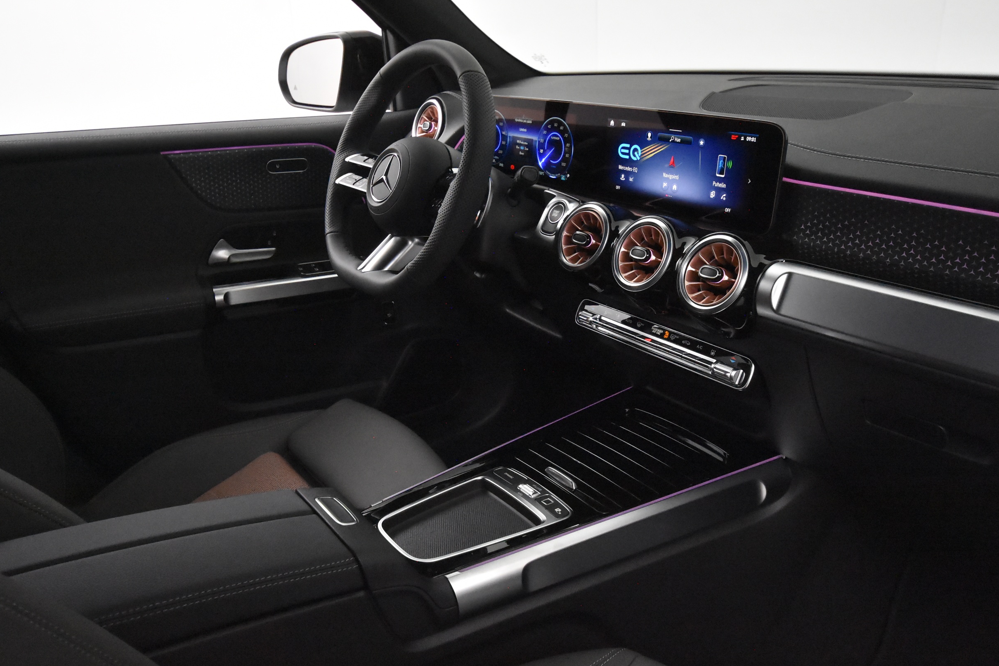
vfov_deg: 42.3
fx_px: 860
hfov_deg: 60.3
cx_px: 501
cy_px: 336
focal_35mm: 31
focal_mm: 20
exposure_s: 1/60
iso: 9000
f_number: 5.6
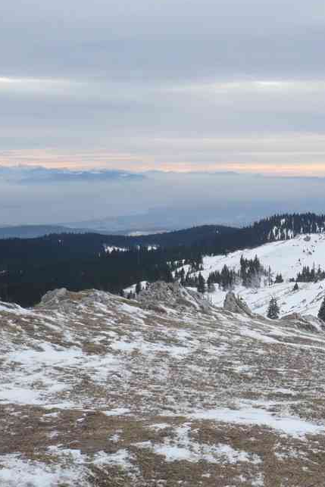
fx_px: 1069
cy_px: 244
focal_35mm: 79
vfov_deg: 25.7
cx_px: 321
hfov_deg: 16.9
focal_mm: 6
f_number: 2.9
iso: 100
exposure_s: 1/1000
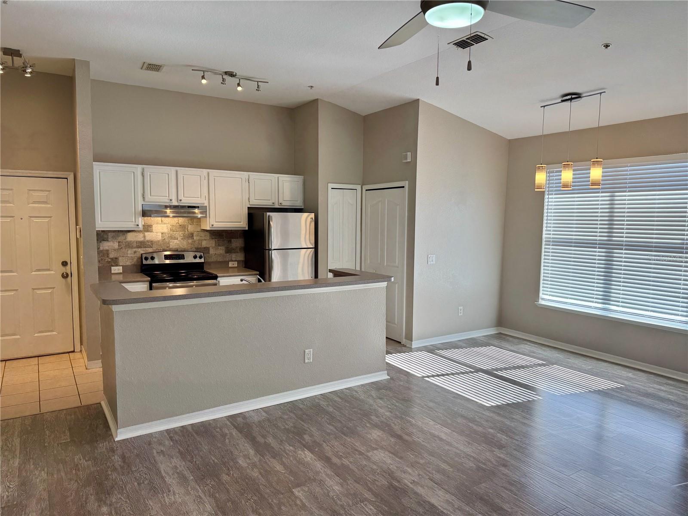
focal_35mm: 24
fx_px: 477
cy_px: 258
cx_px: 344
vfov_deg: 56.8
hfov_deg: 71.6
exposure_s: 1/205
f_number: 1.78
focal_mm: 6.76
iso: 80
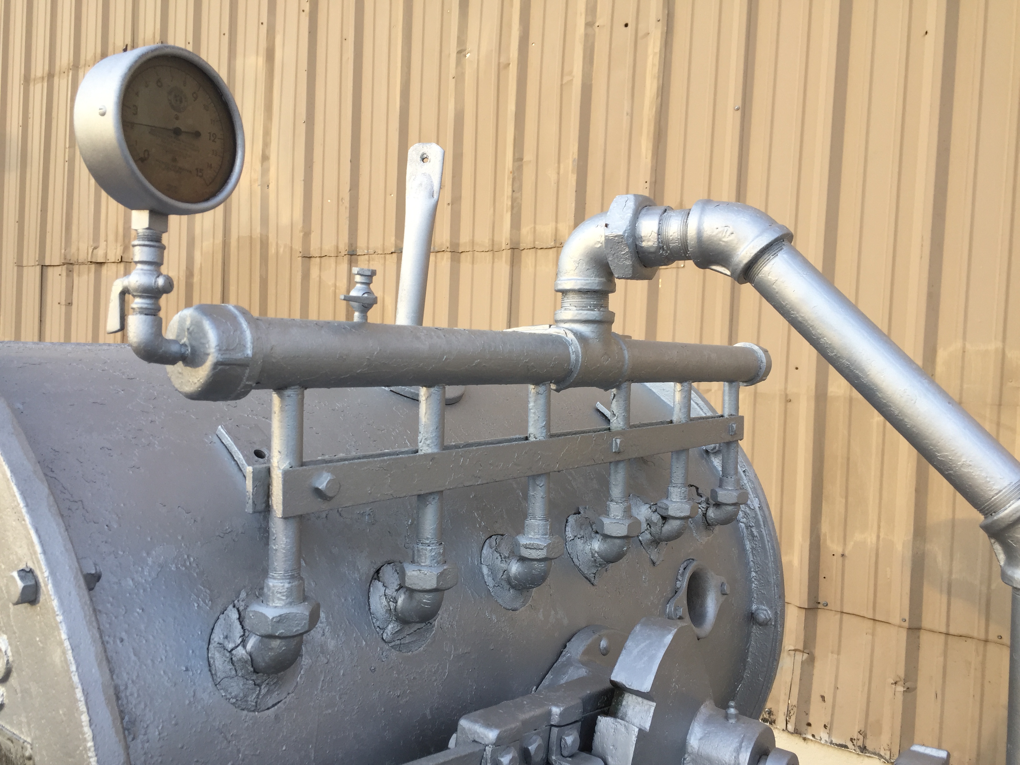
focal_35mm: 29
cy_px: 382
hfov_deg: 61.7
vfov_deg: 48.2
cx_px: 510
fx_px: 855
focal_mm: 4.15
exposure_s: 1/120
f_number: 2.2
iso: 40
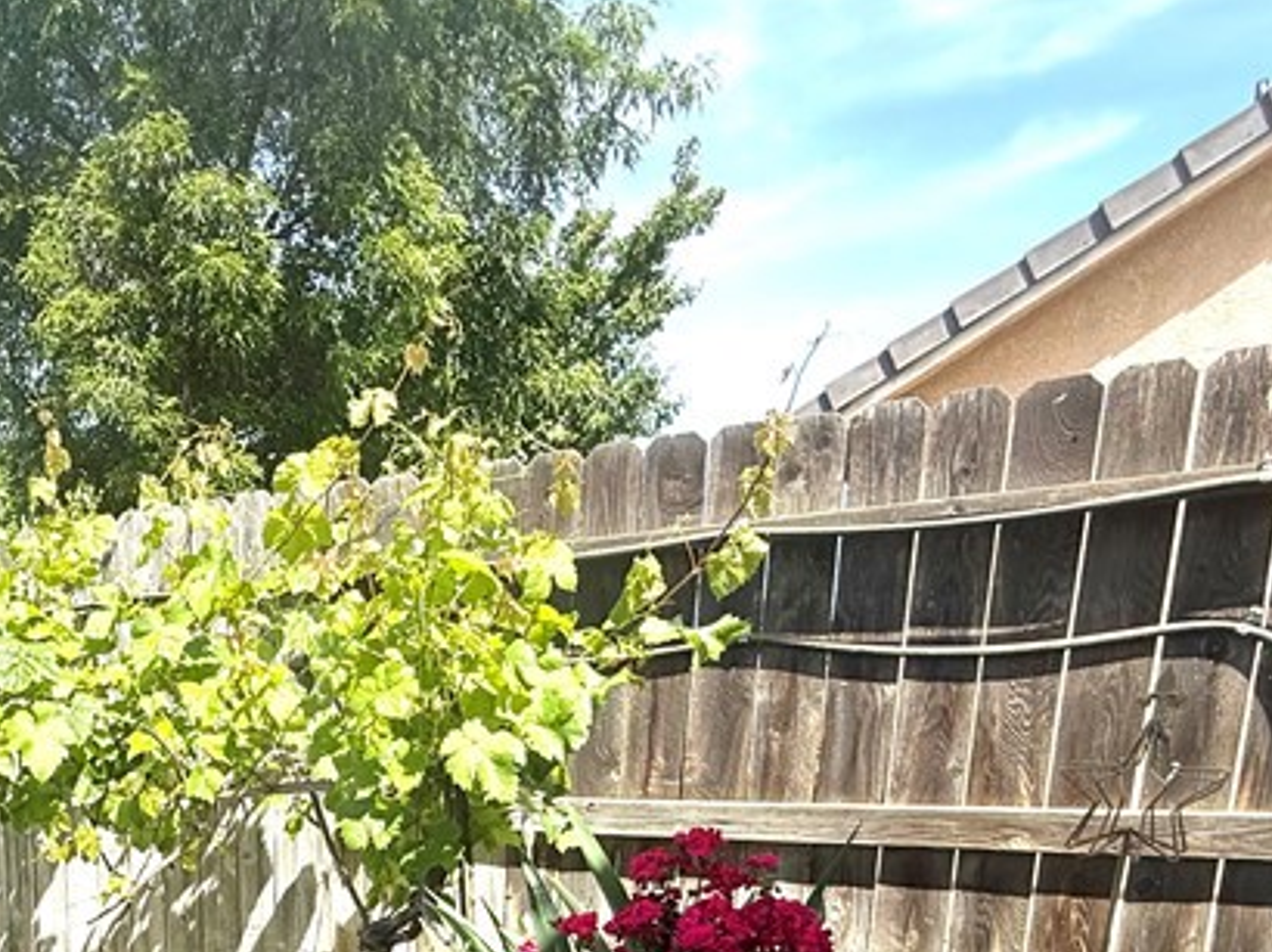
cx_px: 146
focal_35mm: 35
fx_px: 1285
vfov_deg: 35.7
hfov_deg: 47.7
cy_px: 1005
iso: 50
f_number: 2.2
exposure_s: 1/1105
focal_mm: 2.22
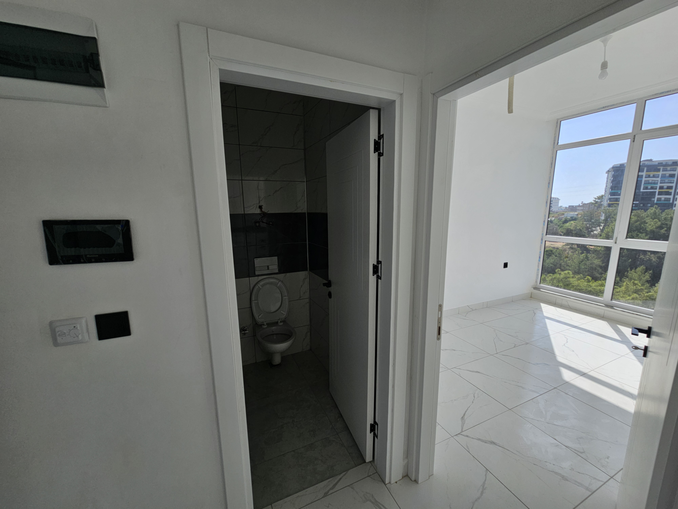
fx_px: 255
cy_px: 254
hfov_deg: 106.2
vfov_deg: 89.9
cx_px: 339
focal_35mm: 13
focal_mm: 2.2
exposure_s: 1/1108
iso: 50
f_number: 2.2
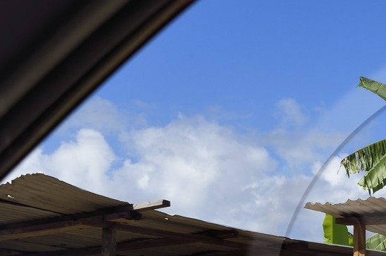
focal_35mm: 124
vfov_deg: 10.8
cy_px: 323
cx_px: 533
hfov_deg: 15.6
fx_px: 1328
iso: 400
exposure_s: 1/500
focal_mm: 42
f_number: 14
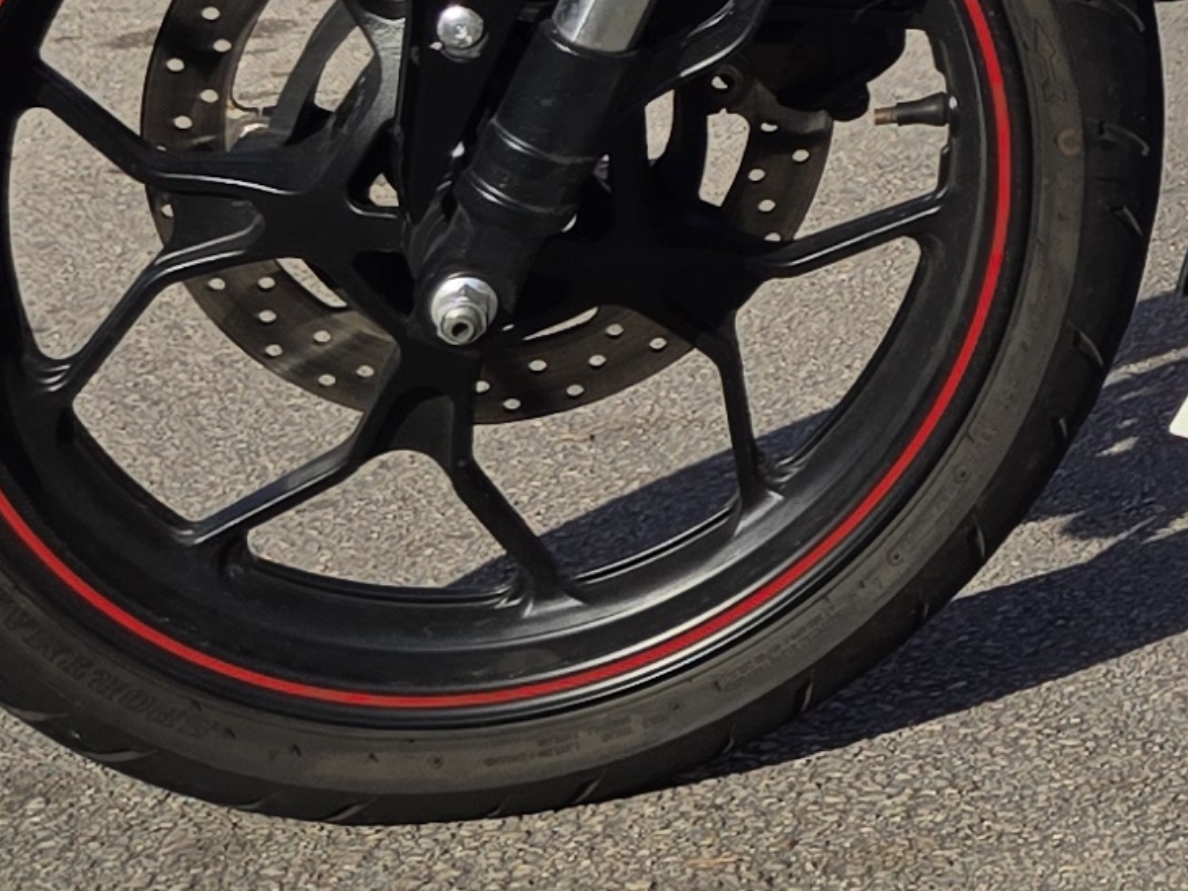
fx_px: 4326
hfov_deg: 14.4
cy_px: -1364
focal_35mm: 126
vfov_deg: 10.0
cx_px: 1862
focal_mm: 5.4
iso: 25
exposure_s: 1/2302
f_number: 1.8
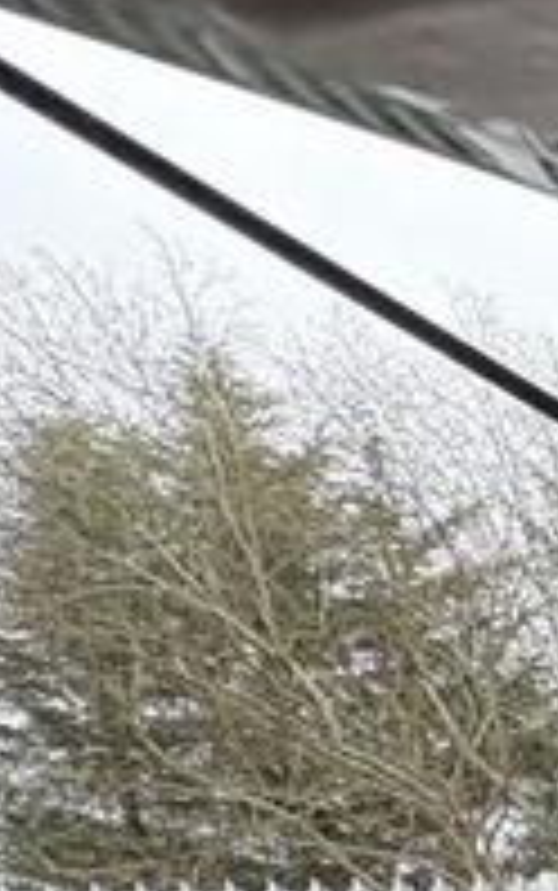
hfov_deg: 10.0
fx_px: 1628
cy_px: 1269
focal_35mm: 67
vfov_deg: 24.9
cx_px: 1890
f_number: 2.2
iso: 250
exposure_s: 1/68
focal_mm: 2.22
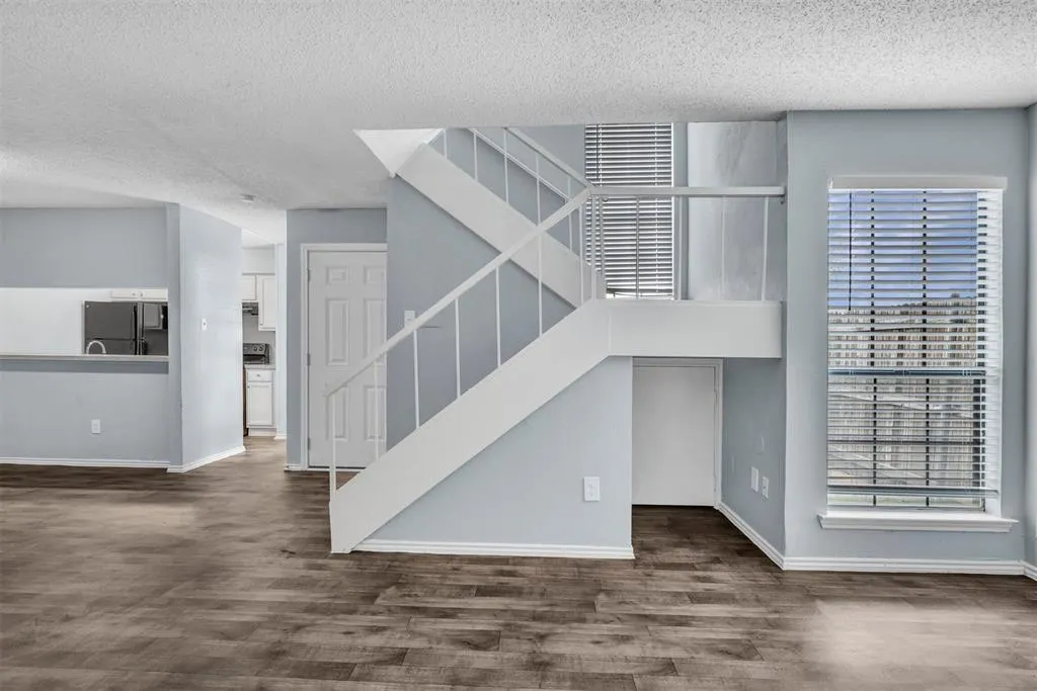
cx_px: 518
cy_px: 346
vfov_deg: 67.4
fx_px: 519
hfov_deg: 90.0
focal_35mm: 18
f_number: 7.1
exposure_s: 1/4
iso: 320
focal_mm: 18
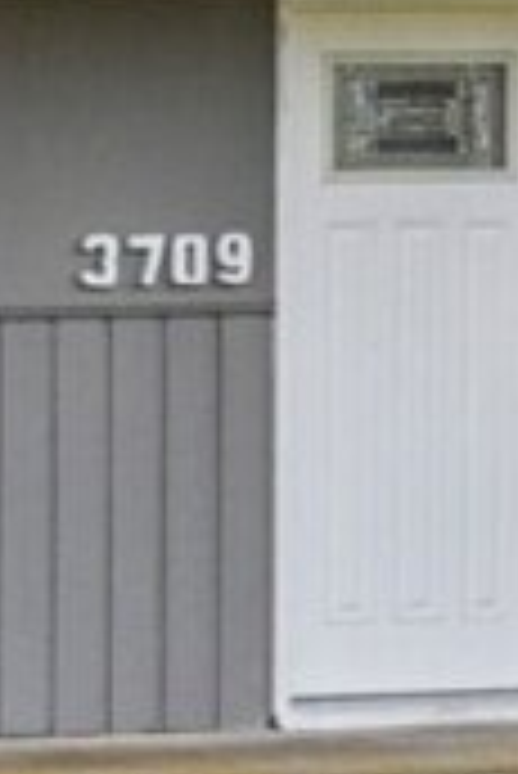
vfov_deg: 6.0
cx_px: -432
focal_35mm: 341
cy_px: 137
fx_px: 7345
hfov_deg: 4.0
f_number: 8
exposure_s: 1/125
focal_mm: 28
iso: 160
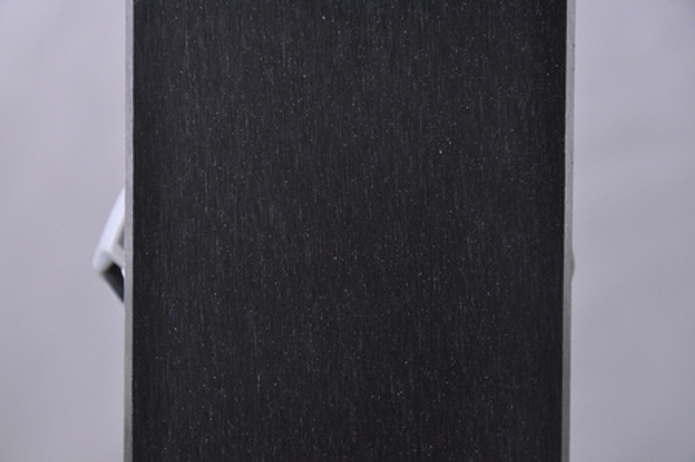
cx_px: 348
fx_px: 3037
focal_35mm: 158
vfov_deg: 8.7
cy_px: 231
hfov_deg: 13.1
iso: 3200
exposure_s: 1/125
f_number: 9.5
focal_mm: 105
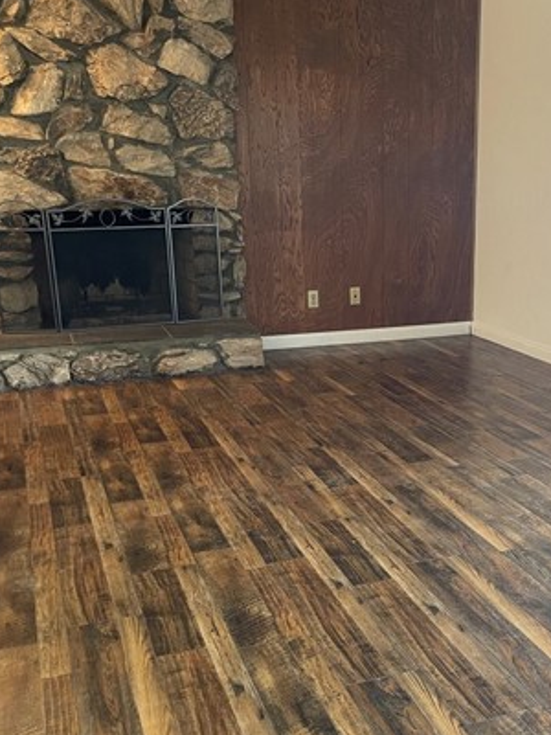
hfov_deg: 35.4
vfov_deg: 46.6
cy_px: 426
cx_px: 395
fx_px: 849
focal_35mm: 40
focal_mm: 5.1
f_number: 1.6
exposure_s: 1/60
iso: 250
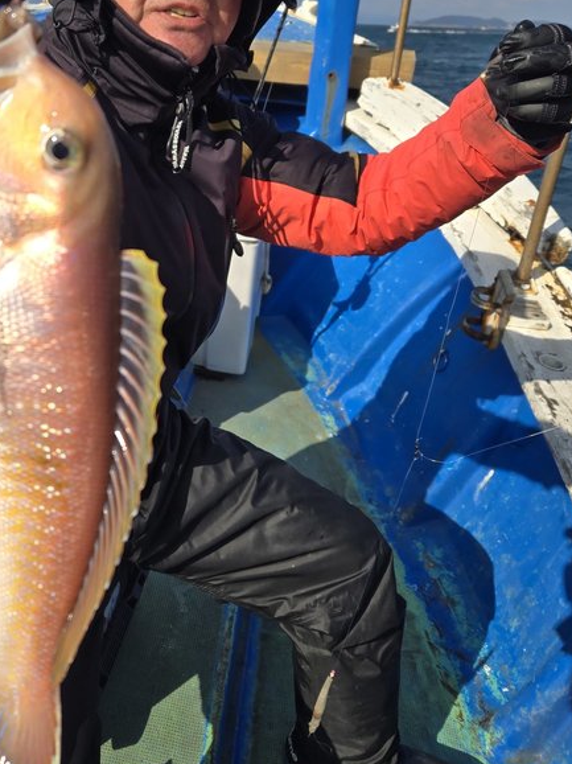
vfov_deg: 53.3
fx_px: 750
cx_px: 161
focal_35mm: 34
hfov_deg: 40.9
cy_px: 283
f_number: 1.8
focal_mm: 5.4
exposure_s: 1/3042
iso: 25
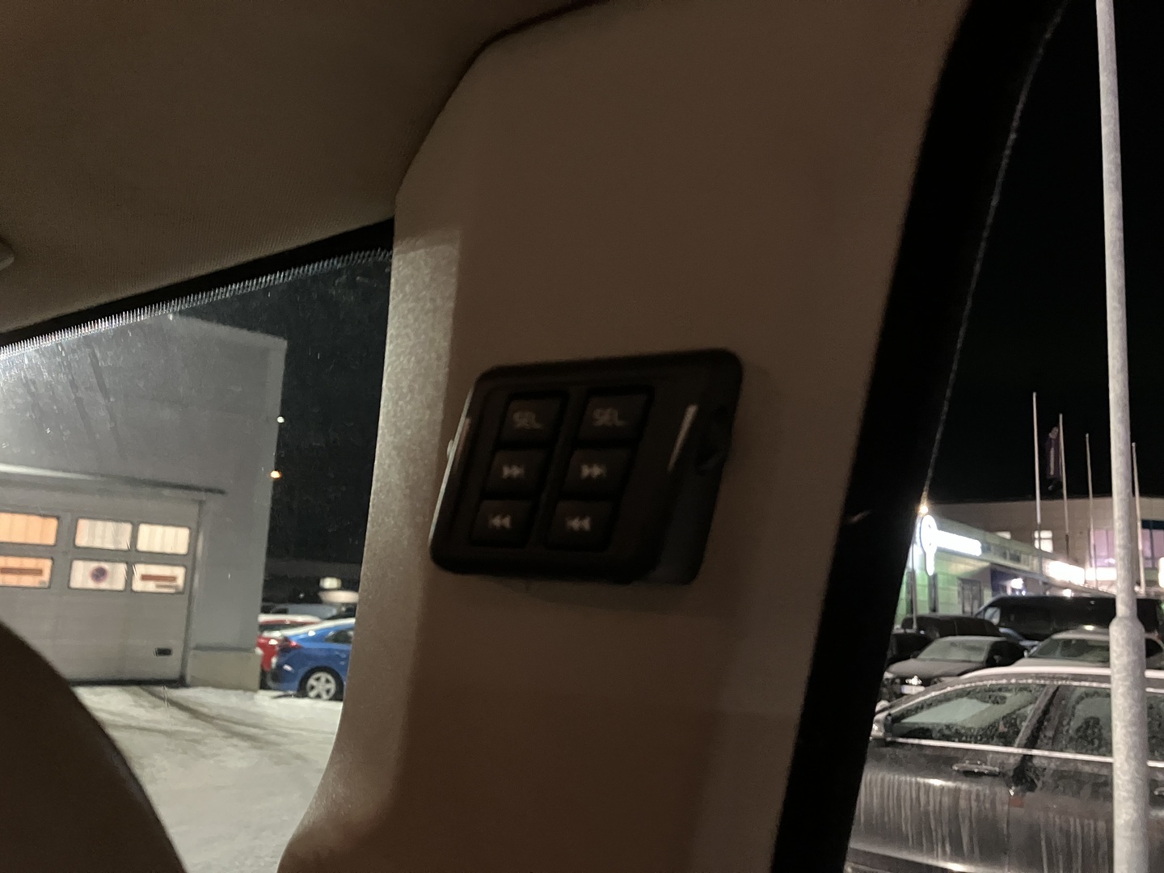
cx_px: 582
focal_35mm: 28
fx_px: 942
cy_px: 436
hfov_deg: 63.4
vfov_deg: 49.7
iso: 1000
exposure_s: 1/17
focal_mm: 3.99
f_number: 1.8
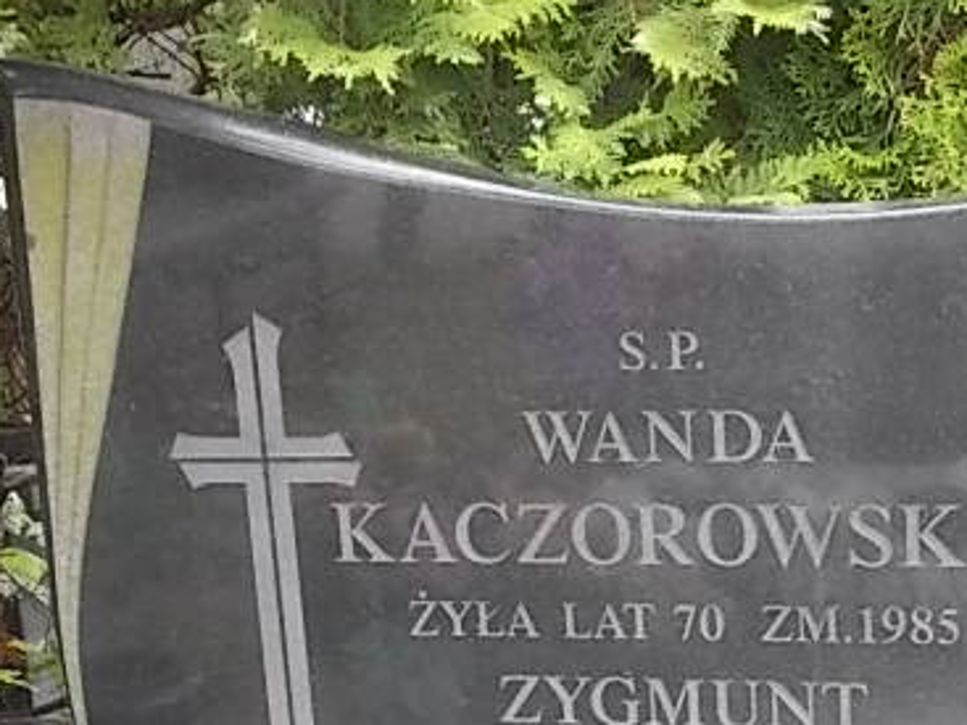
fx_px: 2094
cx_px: 619
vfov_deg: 19.4
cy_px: 580
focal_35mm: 75
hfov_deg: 25.9
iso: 100
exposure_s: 1/30
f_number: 3.3
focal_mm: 6.1
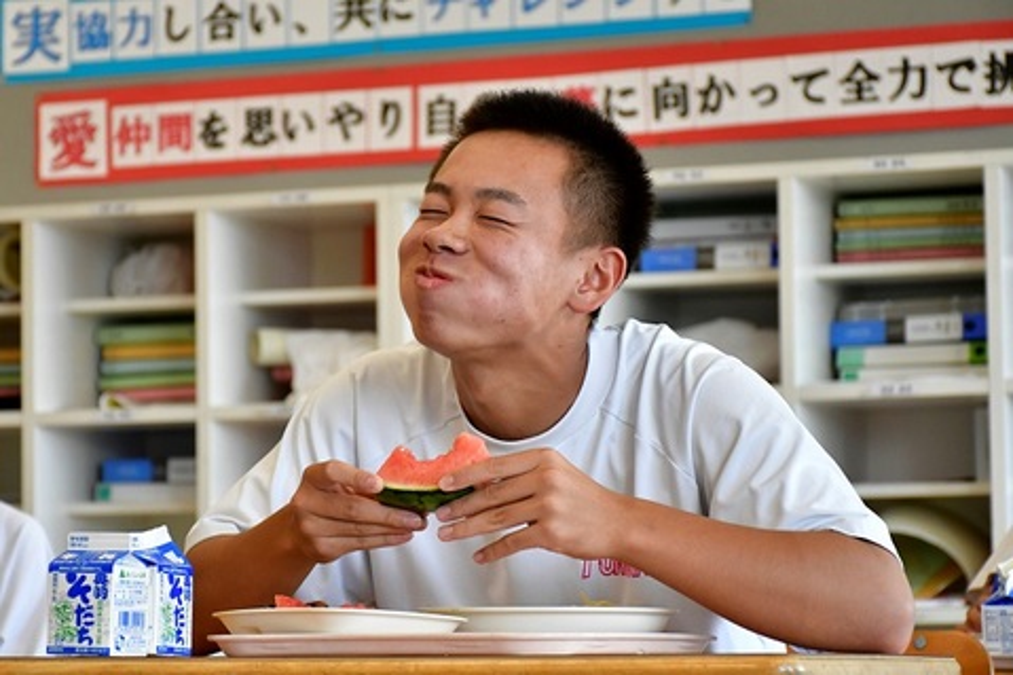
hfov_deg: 19.5
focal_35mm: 105
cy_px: 338
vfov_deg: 13.0
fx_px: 2953
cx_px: 506
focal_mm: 70
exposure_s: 1/400
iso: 2000
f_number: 5
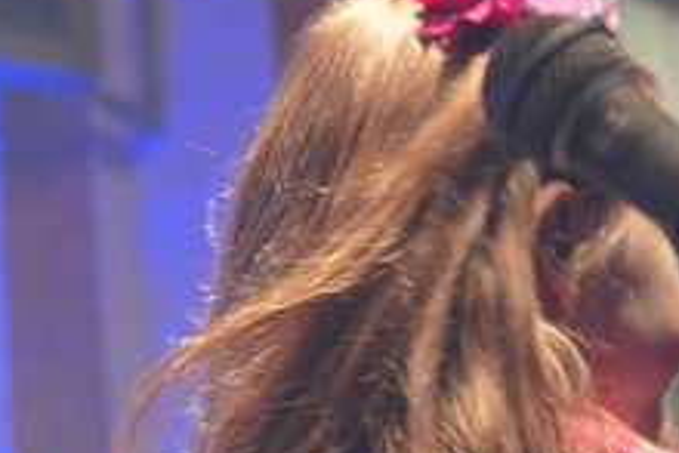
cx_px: 438
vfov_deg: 4.0
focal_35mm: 337
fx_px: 6360
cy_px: 895
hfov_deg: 6.1
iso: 2500
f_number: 4
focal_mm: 57
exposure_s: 1/160
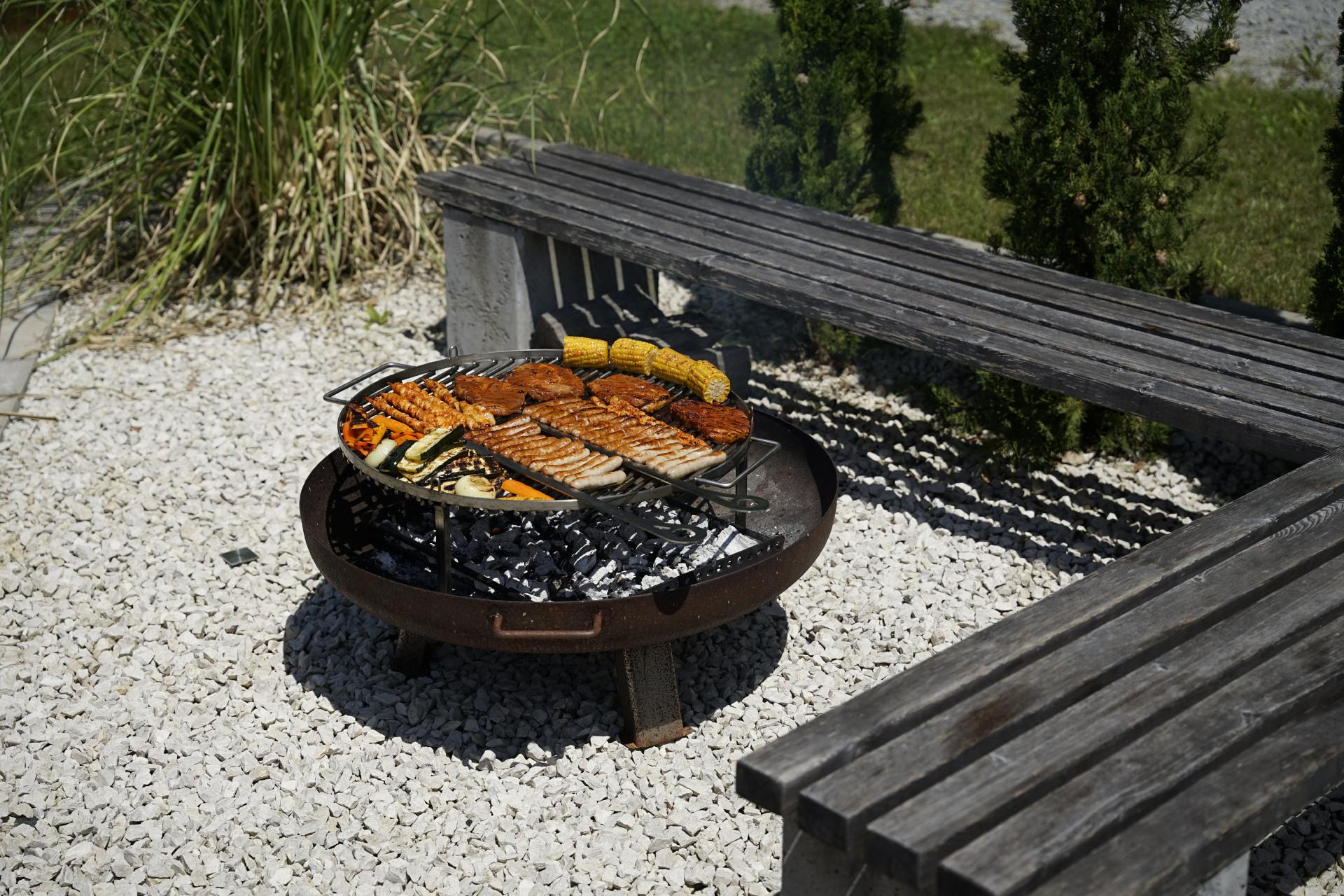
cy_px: 448
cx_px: 672
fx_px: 2038
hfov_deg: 36.5
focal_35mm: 55
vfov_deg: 24.8
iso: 125
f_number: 3.5
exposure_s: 1/3200
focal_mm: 54.6
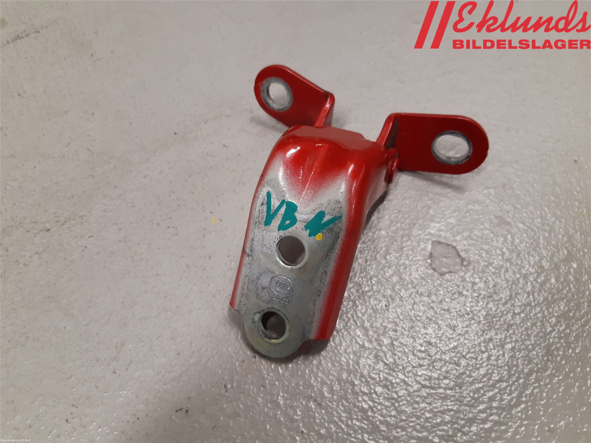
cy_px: 222
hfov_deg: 67.3
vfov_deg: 53.1
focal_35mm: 26
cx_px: 296
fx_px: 444
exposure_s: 1/50
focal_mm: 3.93
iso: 100
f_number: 1.7
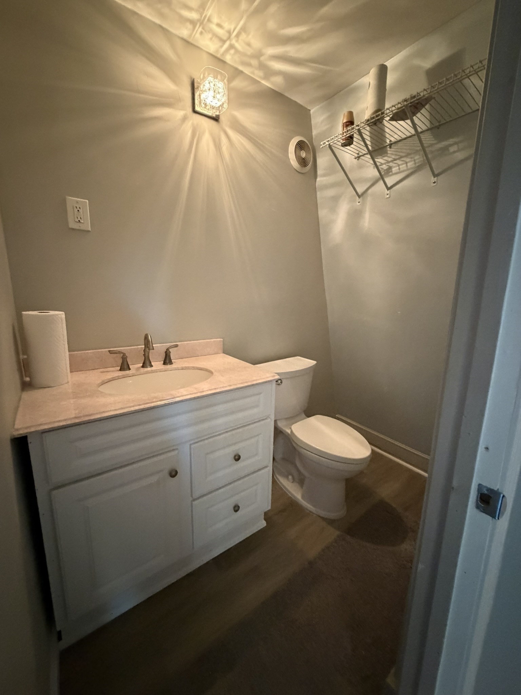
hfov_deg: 85.7
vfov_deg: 102.1
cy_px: 348
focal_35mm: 14
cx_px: 260
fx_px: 281
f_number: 2.2
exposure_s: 1/40
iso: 800
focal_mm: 2.22
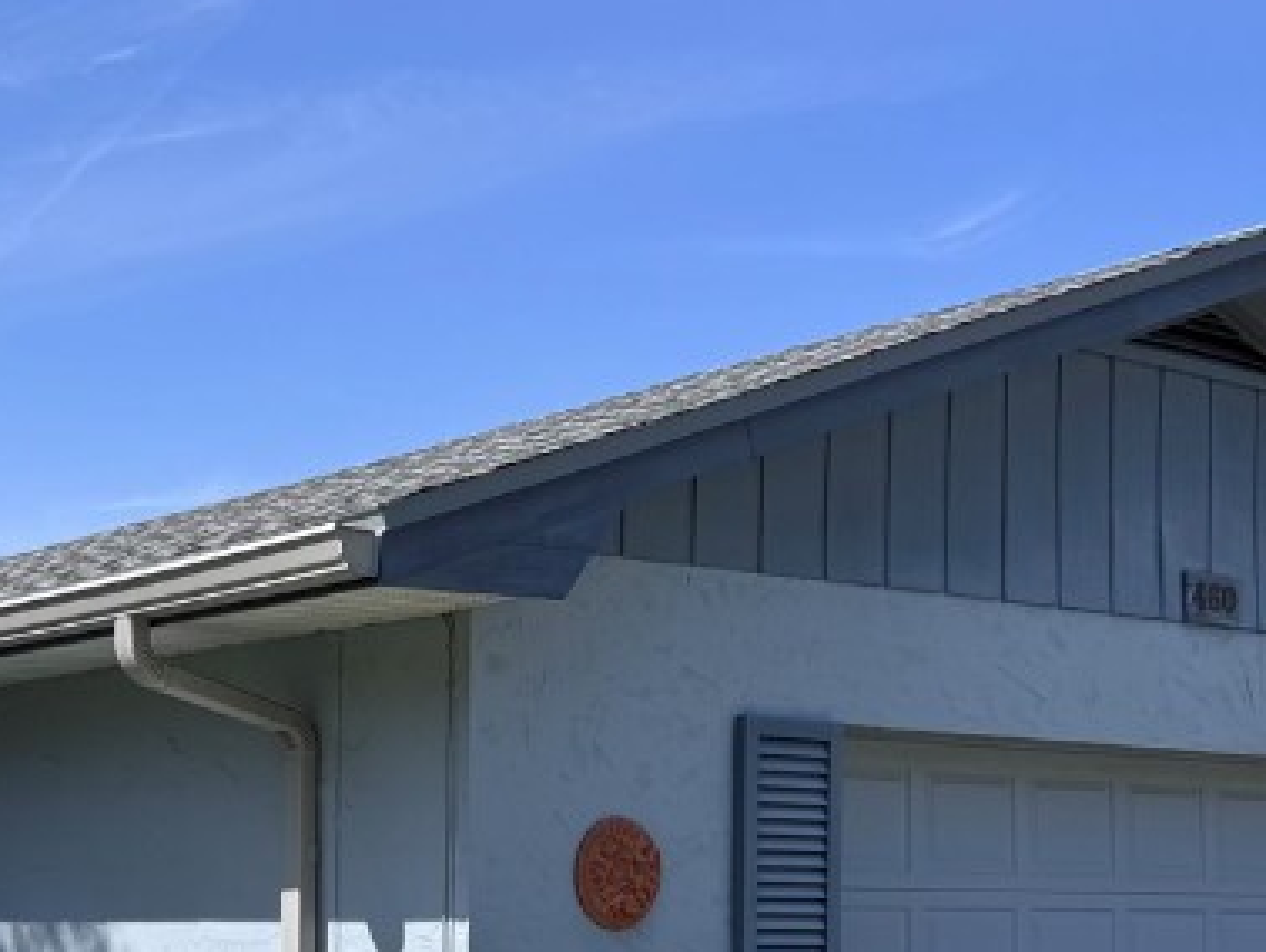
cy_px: 965
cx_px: 141
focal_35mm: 65
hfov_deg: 28.7
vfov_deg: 21.7
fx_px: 2379
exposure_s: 1/4310
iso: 80
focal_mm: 6.76
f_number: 1.78
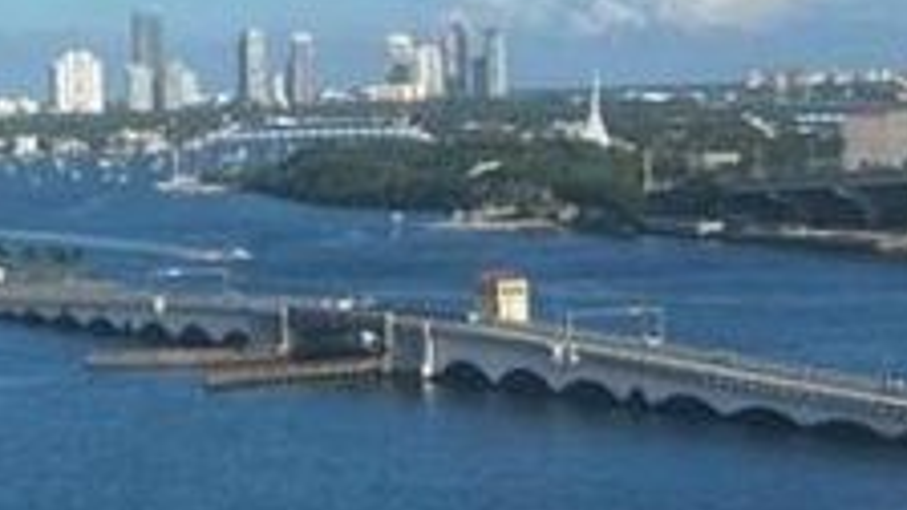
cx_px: -130
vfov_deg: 16.1
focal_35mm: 75
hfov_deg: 25.8
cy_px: 160
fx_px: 1804
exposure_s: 1/1972
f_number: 1.5
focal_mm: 5.7
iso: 50
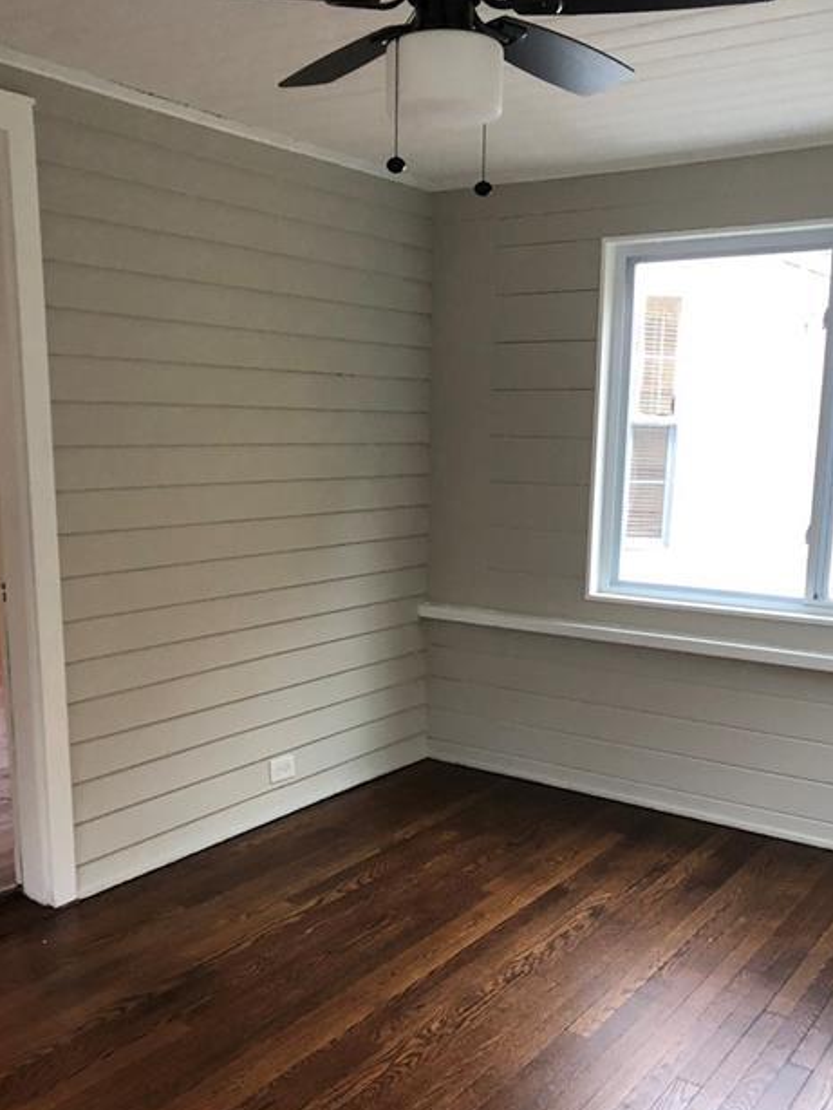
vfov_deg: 52.3
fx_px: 1122
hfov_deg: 40.7
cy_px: 660
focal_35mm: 35
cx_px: 432
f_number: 1.8
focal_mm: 3.99
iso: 80
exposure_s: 1/15
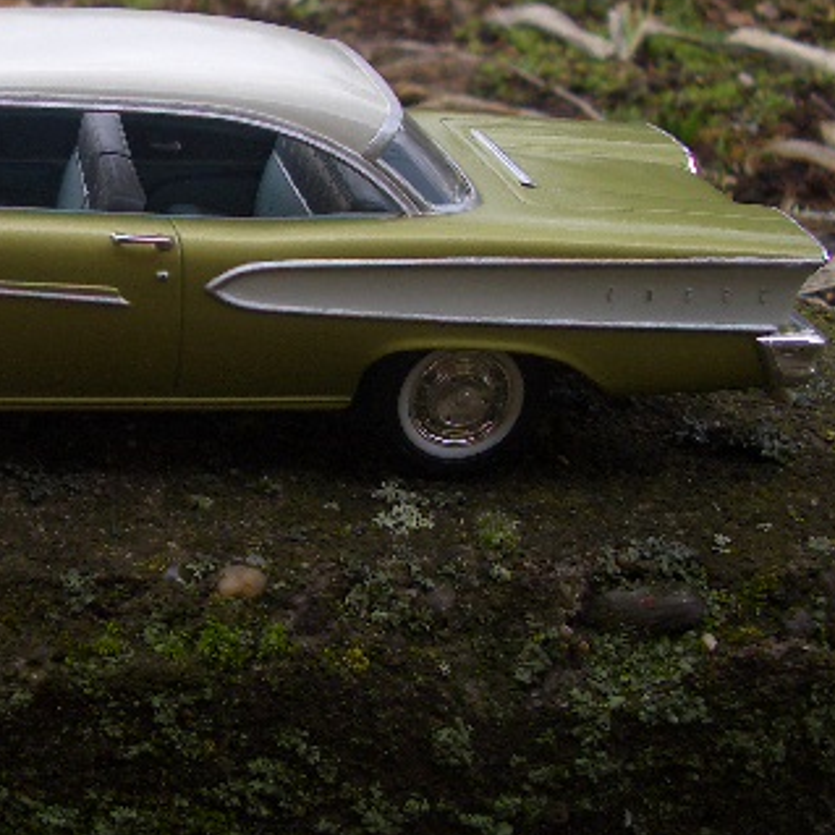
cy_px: 330
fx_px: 1692
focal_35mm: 62
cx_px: 152
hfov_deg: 27.1
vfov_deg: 27.7
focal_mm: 5.8
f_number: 2.6
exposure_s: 1/200
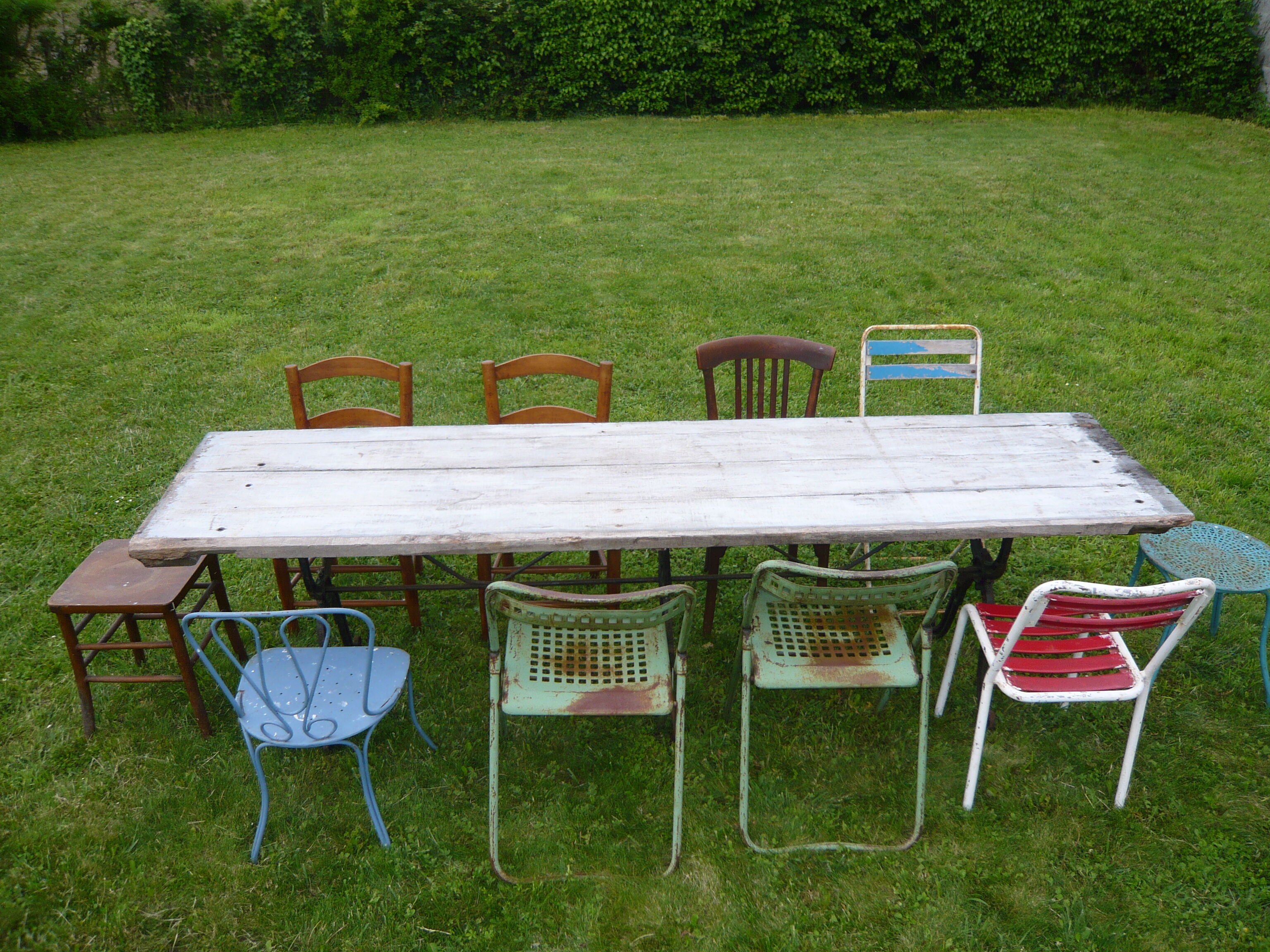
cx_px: 635
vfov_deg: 49.7
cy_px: 476
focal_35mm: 28
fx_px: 1027
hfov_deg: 63.4
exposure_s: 1/400
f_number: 2.8
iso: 100
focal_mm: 4.6
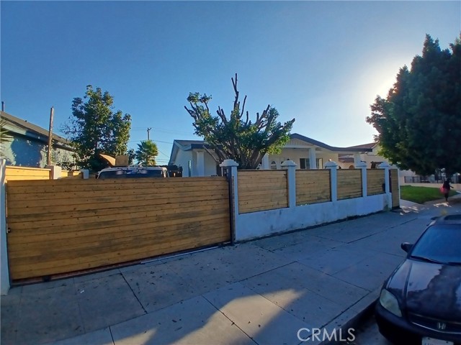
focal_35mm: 17
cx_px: 230
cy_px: 172
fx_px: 226
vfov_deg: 74.7
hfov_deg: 91.0
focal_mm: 1.4
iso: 50
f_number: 2.2
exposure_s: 1/1248
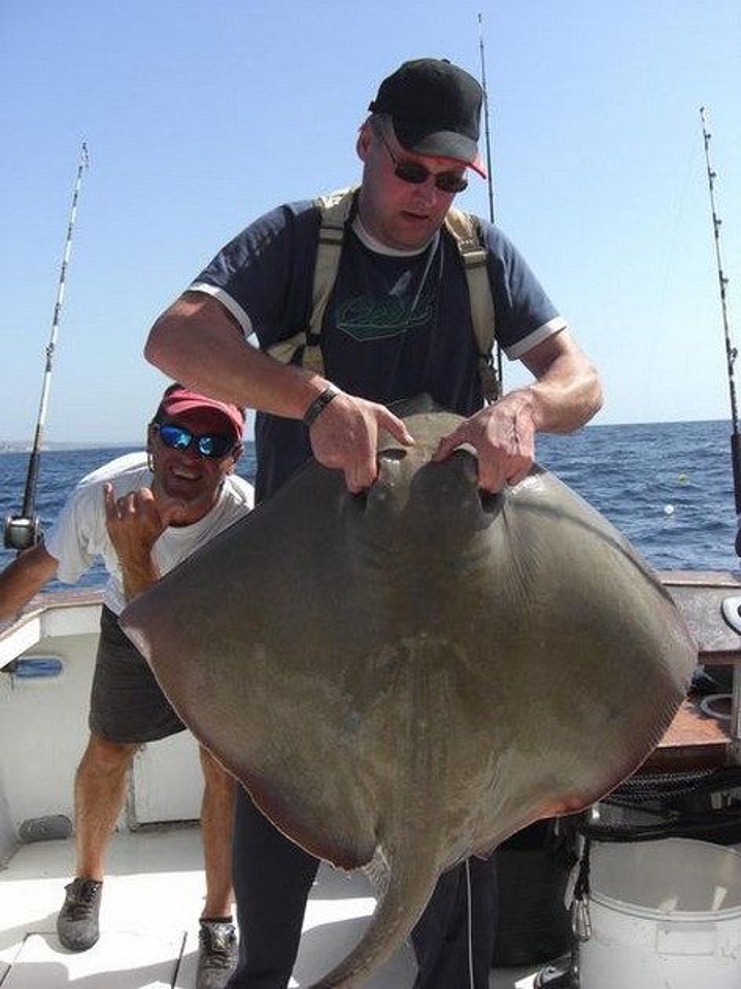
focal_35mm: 38
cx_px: 370
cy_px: 494
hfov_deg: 37.7
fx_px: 1085
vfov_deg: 49.0
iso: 80
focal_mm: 7.9
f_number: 4
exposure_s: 1/800
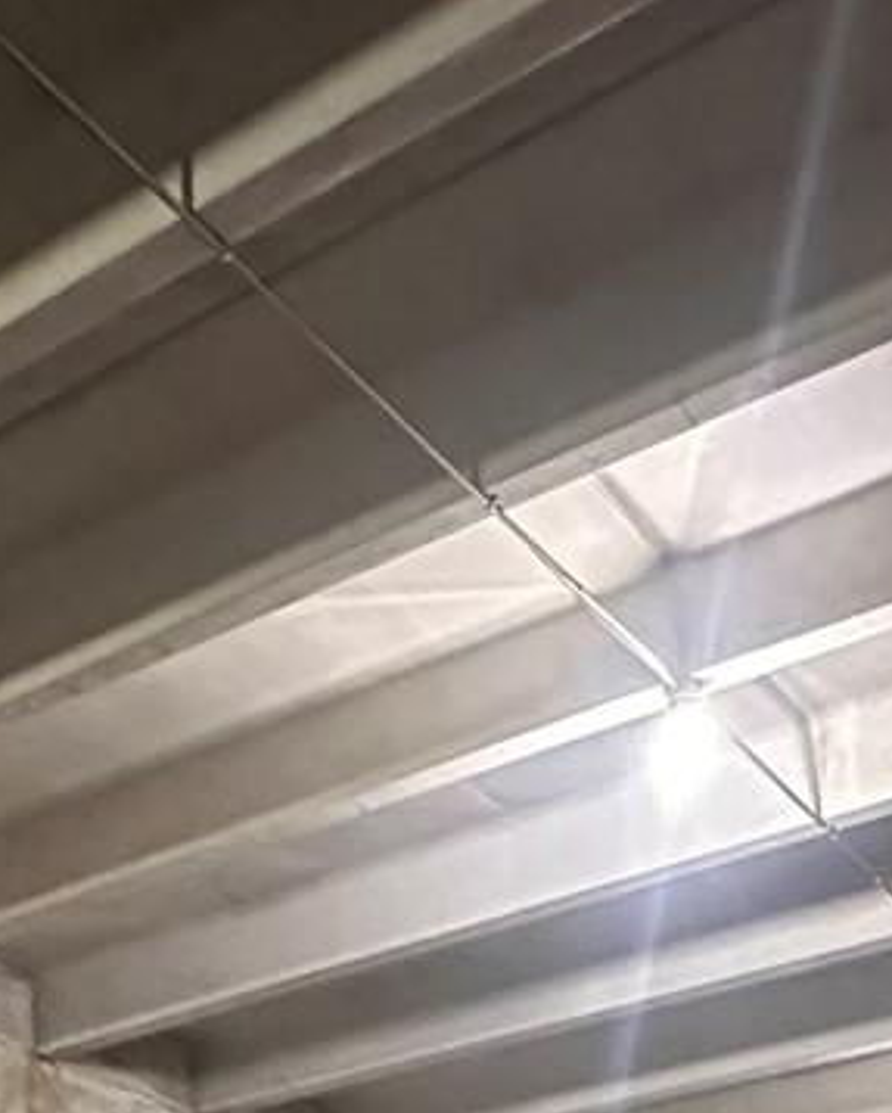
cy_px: 1837
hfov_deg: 24.9
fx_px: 2010
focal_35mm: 61
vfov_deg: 22.6
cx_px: 280
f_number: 2.2
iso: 1000
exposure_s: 1/40
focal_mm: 2.22
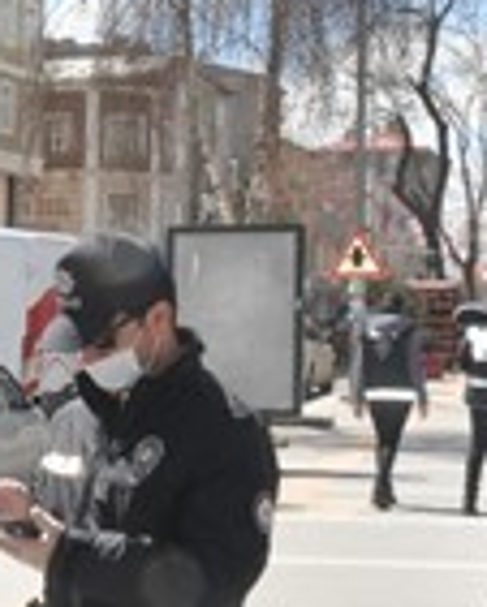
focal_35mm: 117
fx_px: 2106
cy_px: 435
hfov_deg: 11.7
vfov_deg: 16.4
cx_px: -517
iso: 800
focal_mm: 18
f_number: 22
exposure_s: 1/200
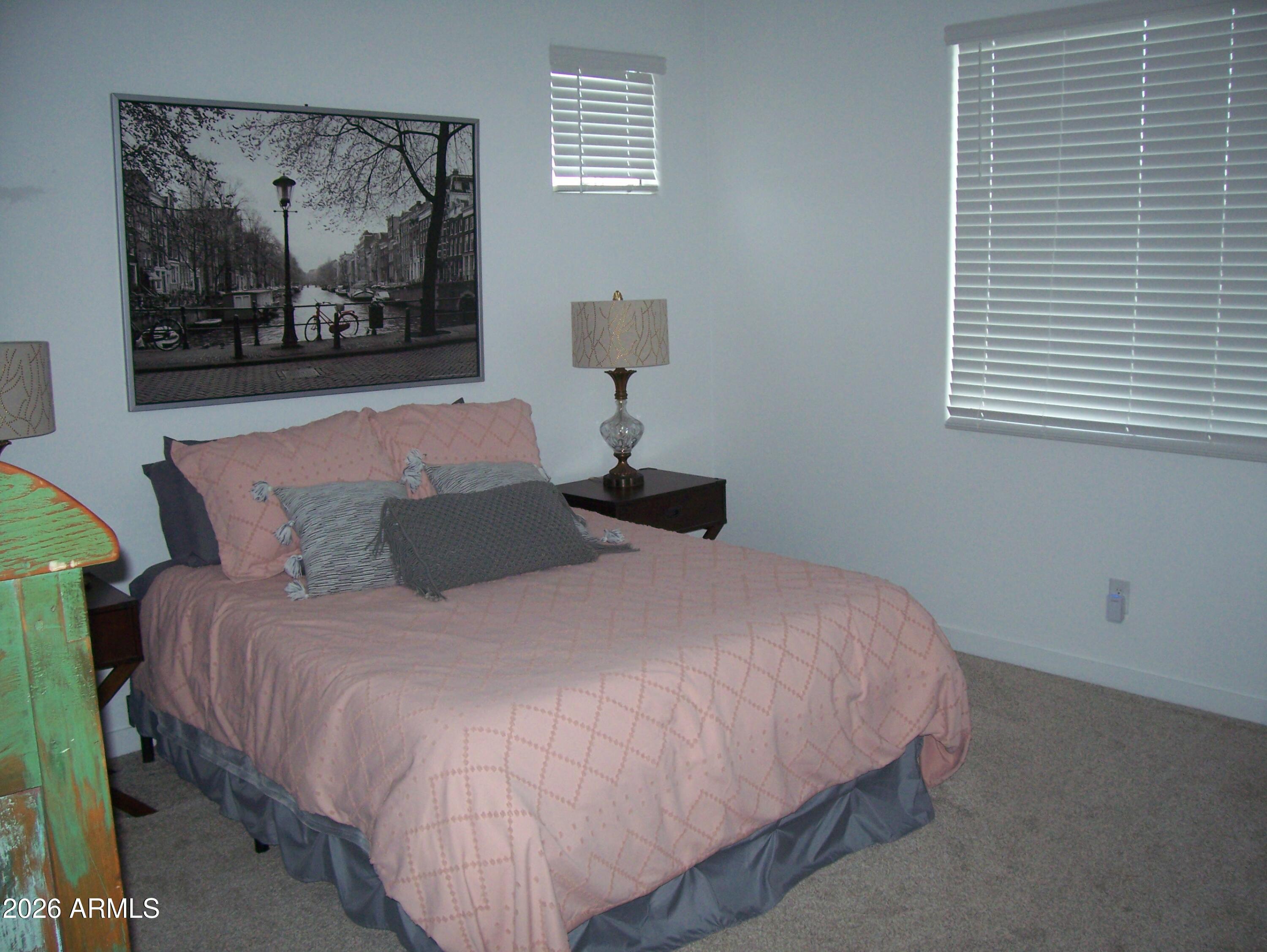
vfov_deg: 41.8
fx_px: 1245
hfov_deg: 53.9
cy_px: 476
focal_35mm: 34
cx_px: 634
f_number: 2.7
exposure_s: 1/60
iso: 160
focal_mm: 5.6
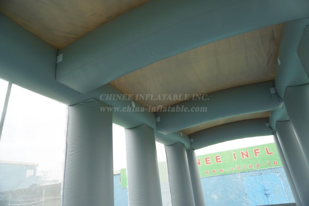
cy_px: 103
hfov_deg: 73.7
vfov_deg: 53.1
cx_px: 154
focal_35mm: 24
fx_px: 206
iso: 160
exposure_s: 1/160
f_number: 4
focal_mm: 16
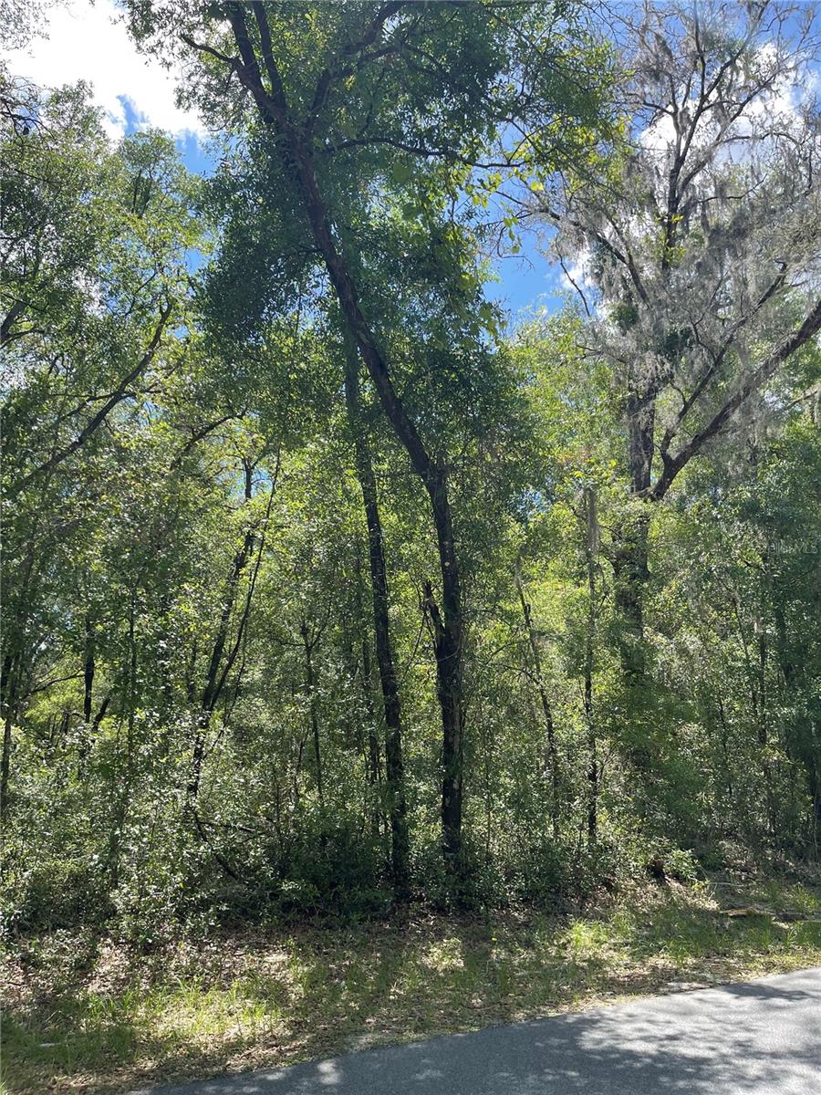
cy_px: 548
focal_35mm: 25
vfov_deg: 69.4
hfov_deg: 54.9
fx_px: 791
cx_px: 410
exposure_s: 1/1087
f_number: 1.6
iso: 32
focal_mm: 5.1
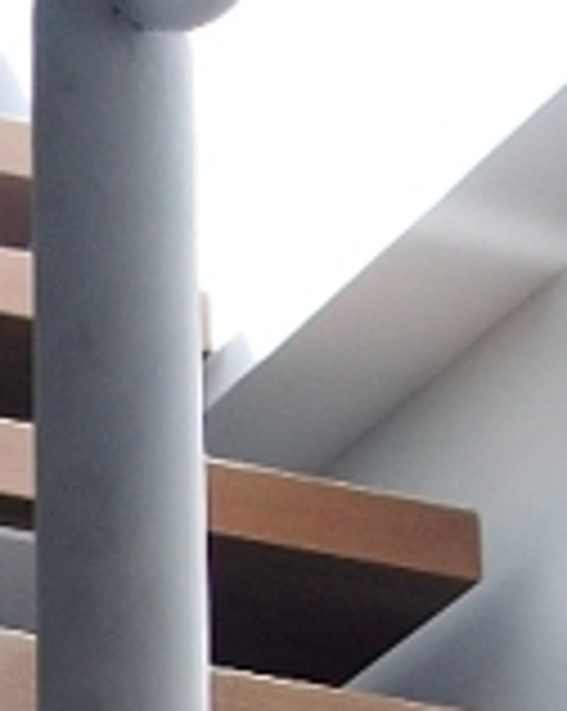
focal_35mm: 178
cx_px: -270
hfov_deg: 8.5
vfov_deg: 10.4
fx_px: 3741
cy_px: 1114
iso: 80
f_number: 2.9
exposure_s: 1/357
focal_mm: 5.7
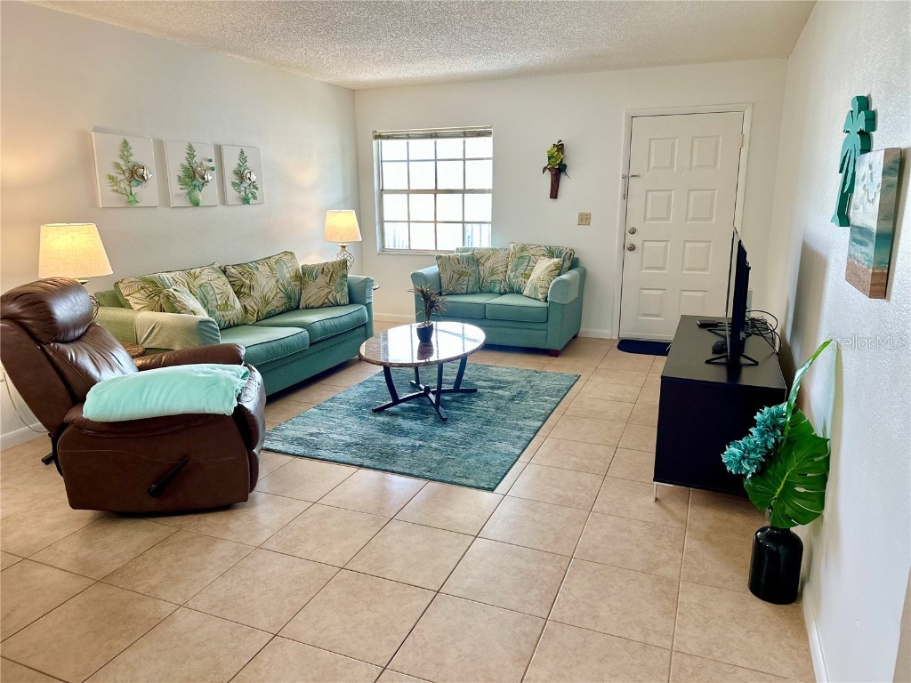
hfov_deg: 71.6
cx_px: 456
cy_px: 342
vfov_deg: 56.8
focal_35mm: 24
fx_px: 632
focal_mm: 6.86
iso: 200
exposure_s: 1/120
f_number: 1.78
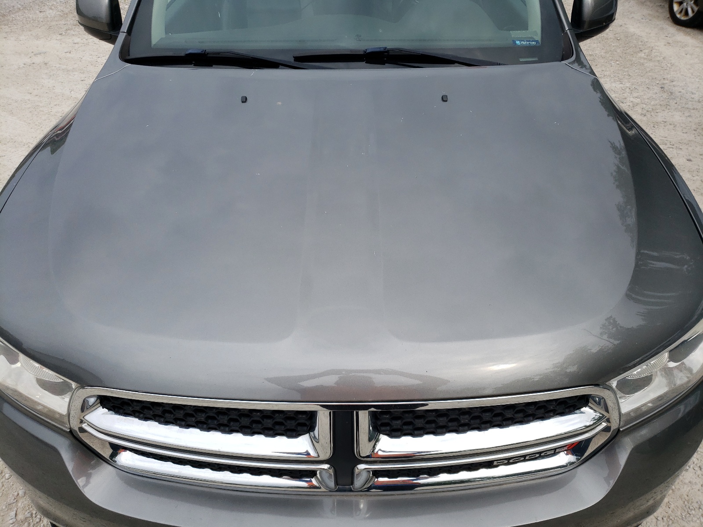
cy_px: 264
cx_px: 352
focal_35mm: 26
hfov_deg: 67.3
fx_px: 528
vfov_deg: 53.1
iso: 50
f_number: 1.5
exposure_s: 1/2500
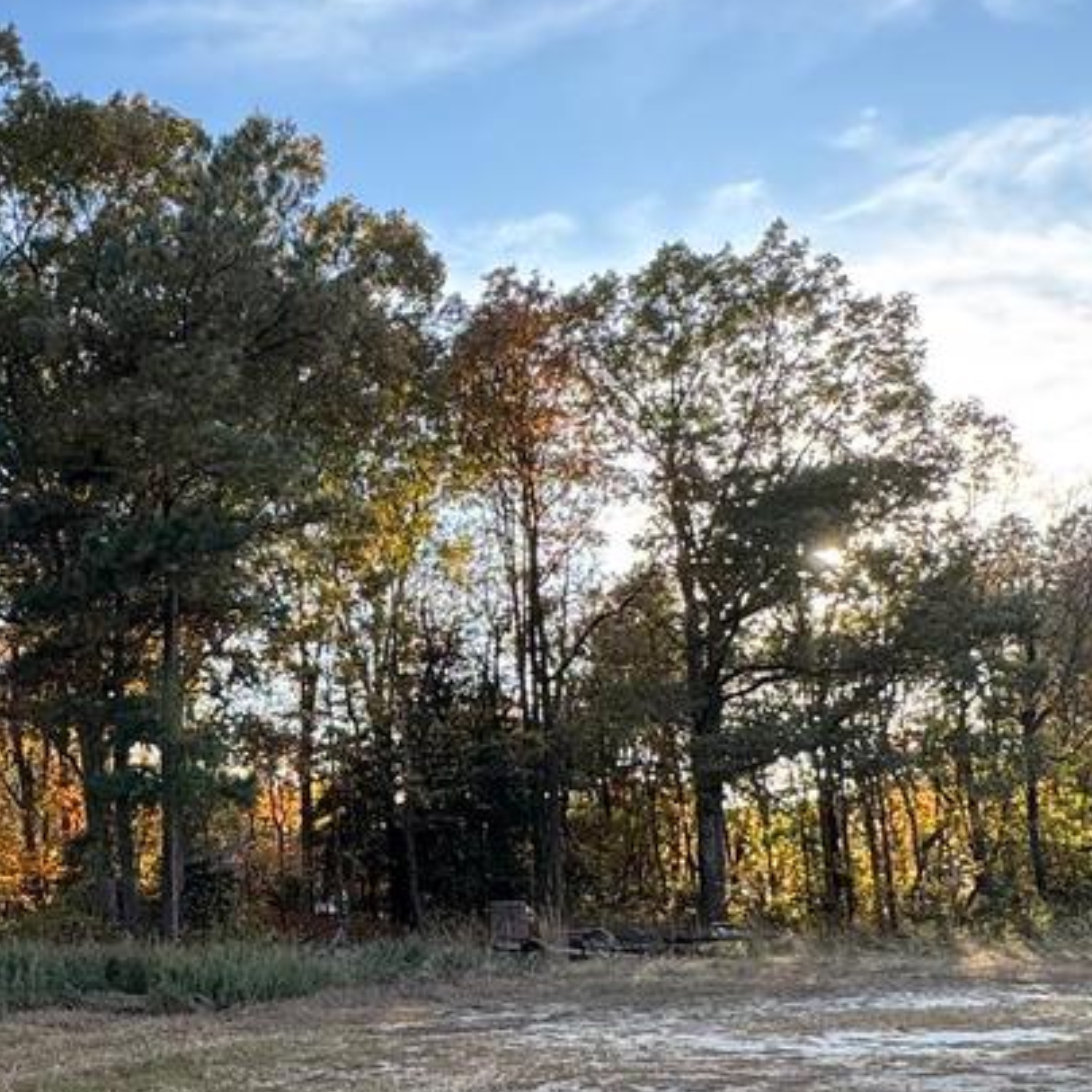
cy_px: 712
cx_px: 105
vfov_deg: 38.0
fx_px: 1570
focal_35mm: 44
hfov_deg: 36.0
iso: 40
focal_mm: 2.22
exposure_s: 1/216
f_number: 2.2
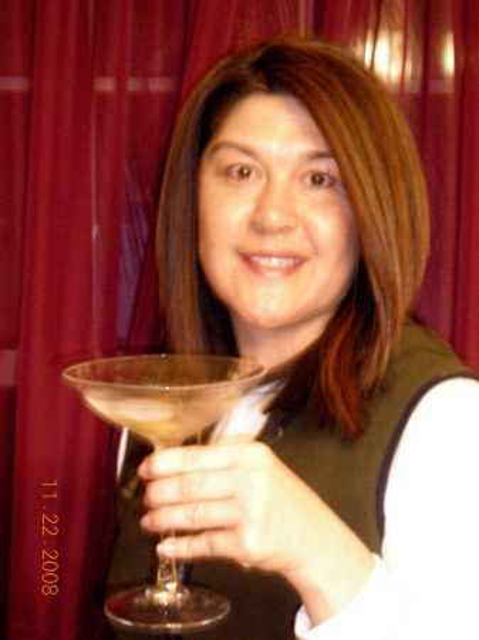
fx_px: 1422
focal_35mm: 77
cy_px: 320
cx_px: 240
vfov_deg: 25.3
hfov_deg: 19.1
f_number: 4.2
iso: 800
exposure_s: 1/6.2
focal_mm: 12.7
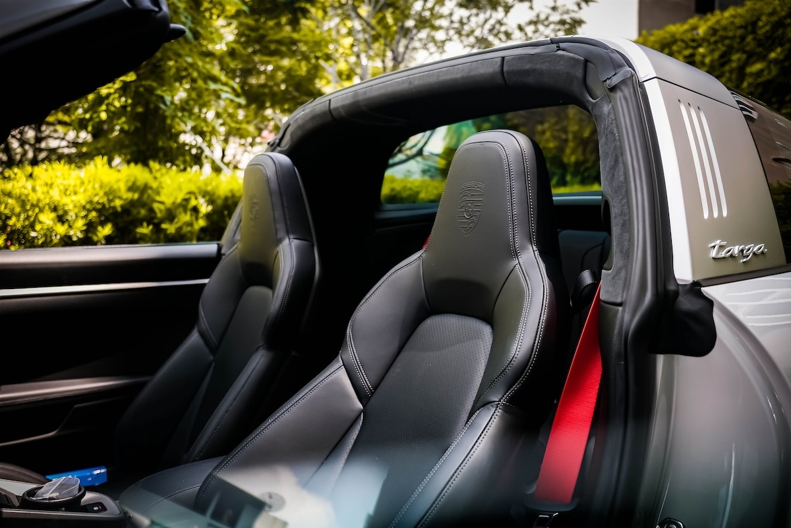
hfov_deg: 50.7
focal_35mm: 38
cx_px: 396
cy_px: 264
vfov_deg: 35.1
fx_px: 835
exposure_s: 1/125
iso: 400
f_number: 3.2
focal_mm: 25.4
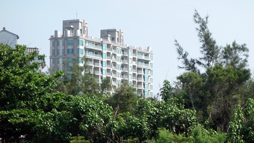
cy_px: 108
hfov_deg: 15.5
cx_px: 163
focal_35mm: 138
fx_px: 929
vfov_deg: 8.8
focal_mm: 37.1
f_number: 8
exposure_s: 1/250
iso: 125
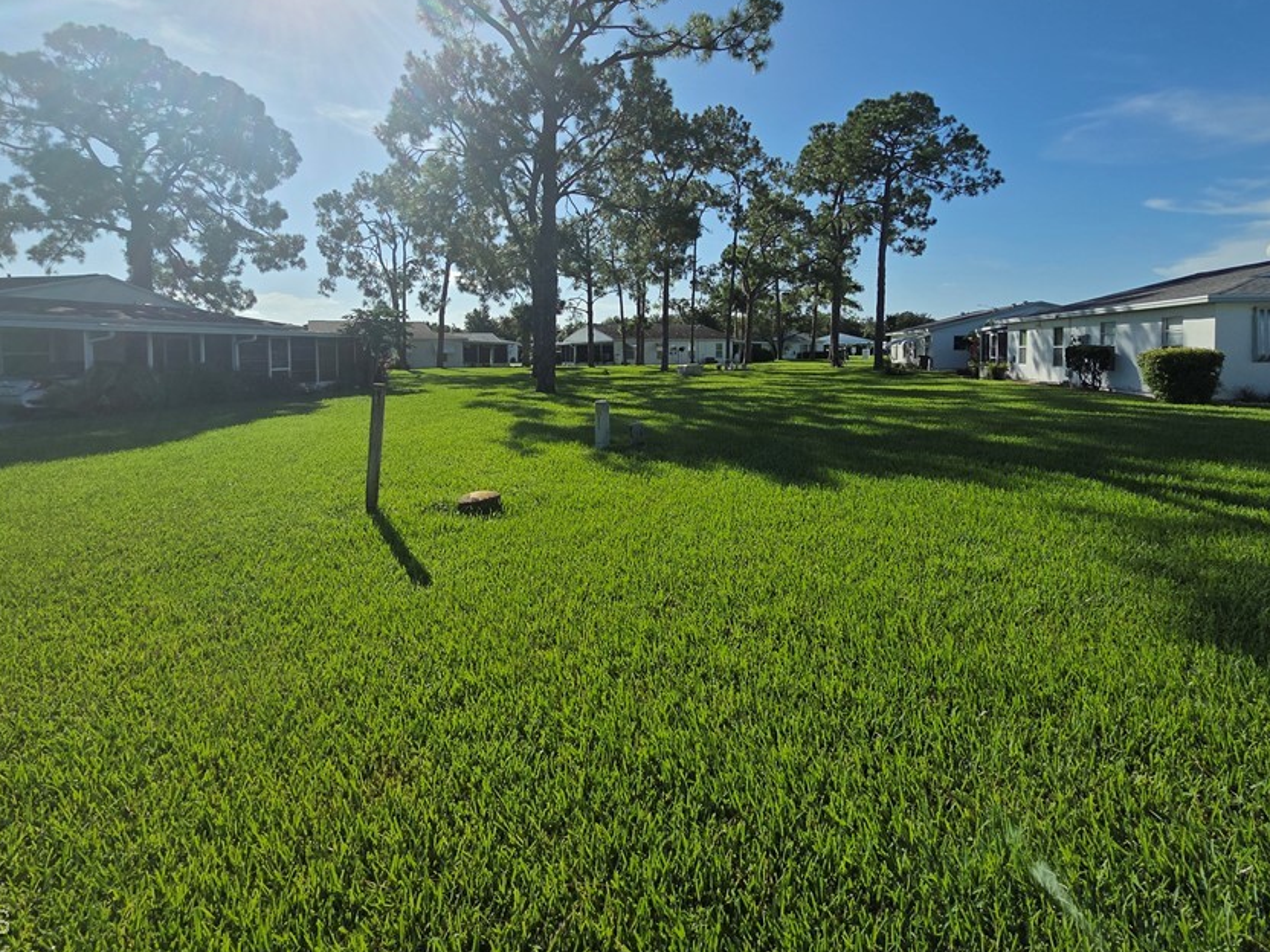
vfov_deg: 77.0
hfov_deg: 94.5
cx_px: 647
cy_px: 371
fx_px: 587
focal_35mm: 16
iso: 50
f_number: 2.2
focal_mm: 2.2
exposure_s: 1/5758
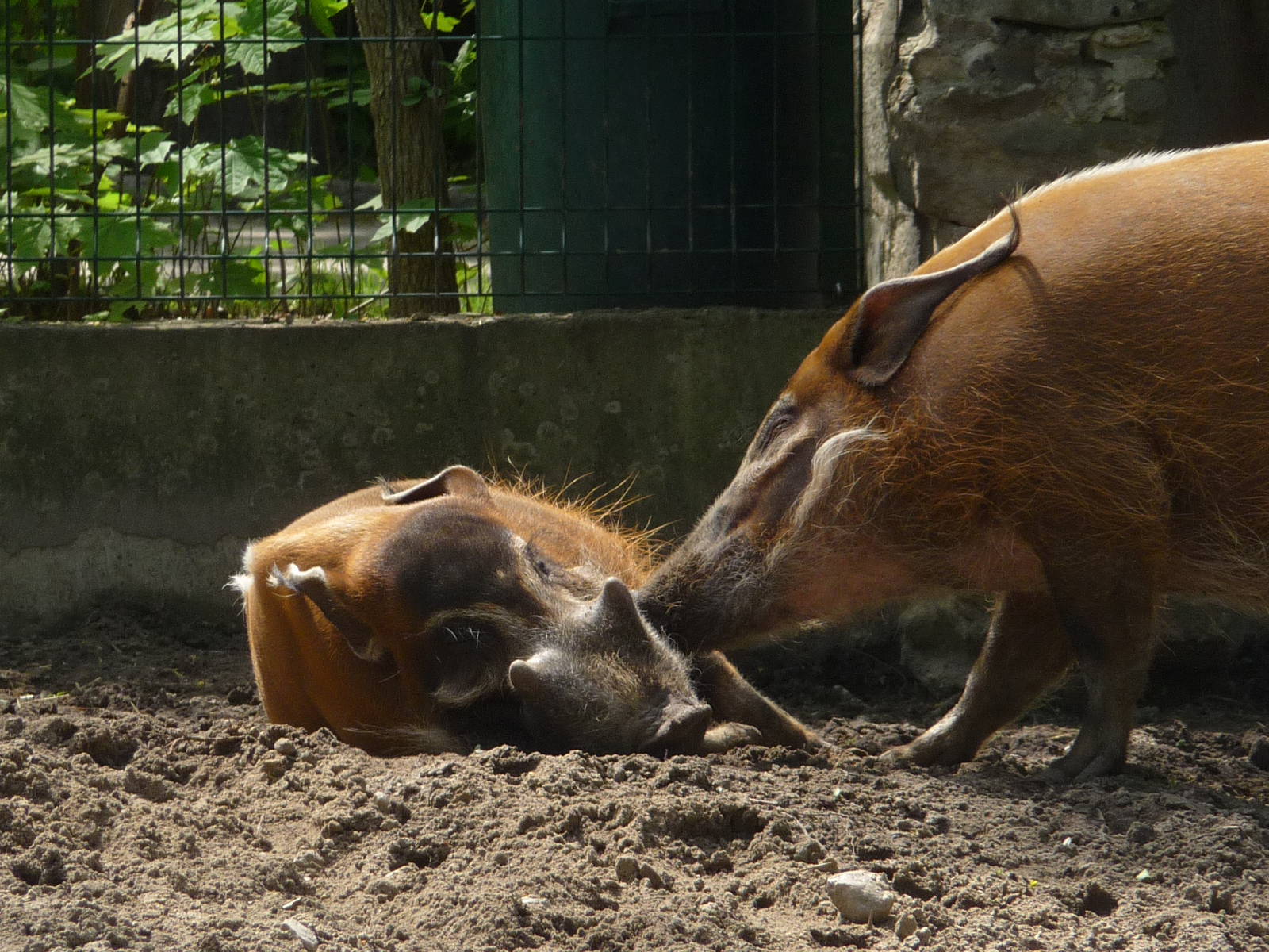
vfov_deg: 3.2
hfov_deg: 4.2
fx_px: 17303
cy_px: 476
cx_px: 634
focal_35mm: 472
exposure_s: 1/200
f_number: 4.9
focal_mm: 47
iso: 100
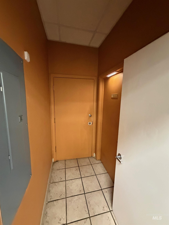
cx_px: 84
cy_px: 112
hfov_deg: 85.7
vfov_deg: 102.1
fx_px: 91
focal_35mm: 14
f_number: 2.2
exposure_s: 1/60
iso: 1000
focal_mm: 2.22
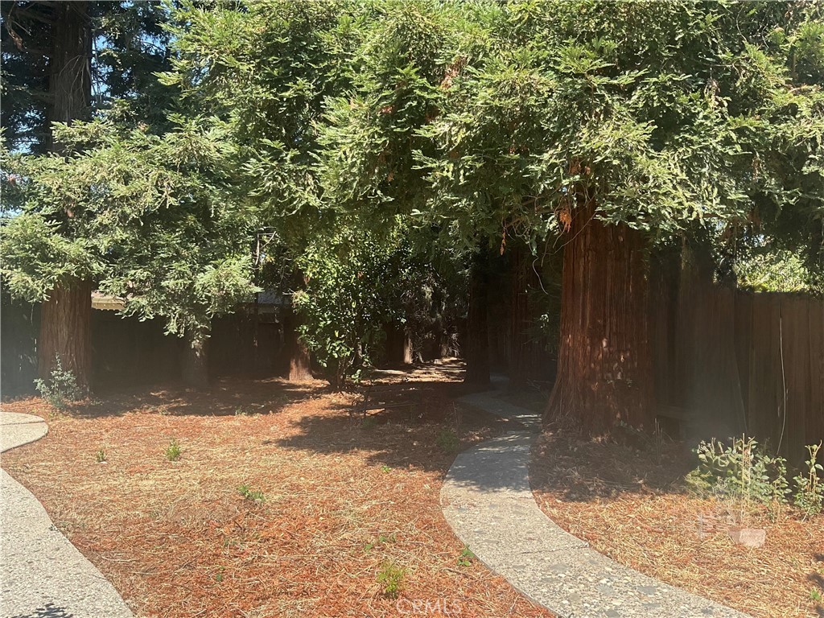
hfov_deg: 61.7
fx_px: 690
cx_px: 412
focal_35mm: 29
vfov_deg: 48.2
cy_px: 309
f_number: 1.8
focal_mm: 3
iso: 16
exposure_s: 1/500
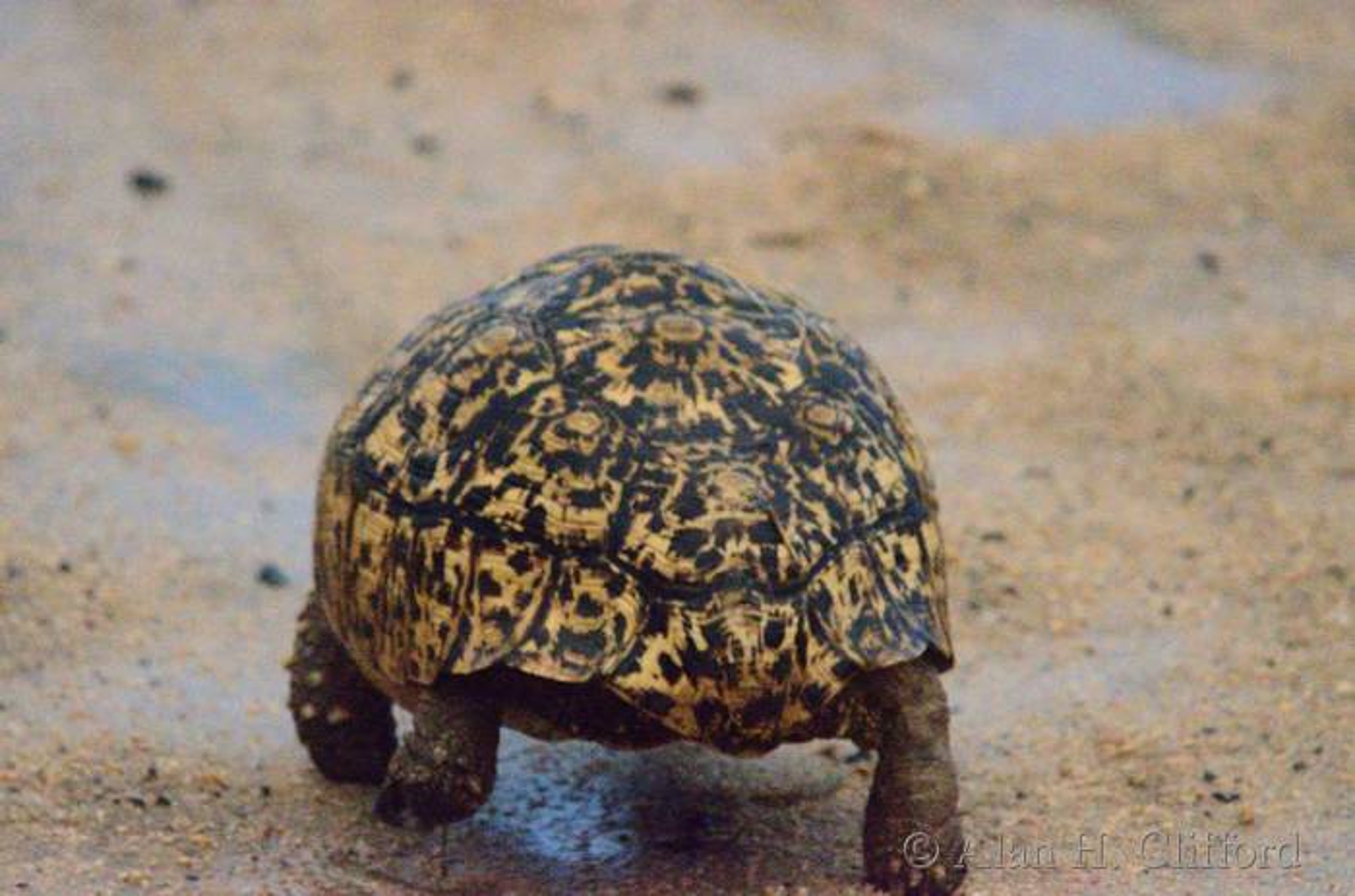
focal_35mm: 540
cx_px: 678
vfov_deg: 2.5
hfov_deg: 3.8
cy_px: 448
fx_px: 20274
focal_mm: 360
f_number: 5.3
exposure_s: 1/500
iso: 6400
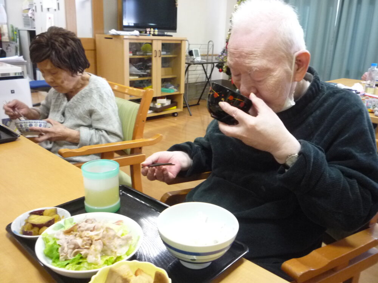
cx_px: 189
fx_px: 328
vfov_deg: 46.8
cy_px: 142
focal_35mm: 30
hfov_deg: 60.0
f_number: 3.3
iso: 400
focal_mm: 5.2
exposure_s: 1/25
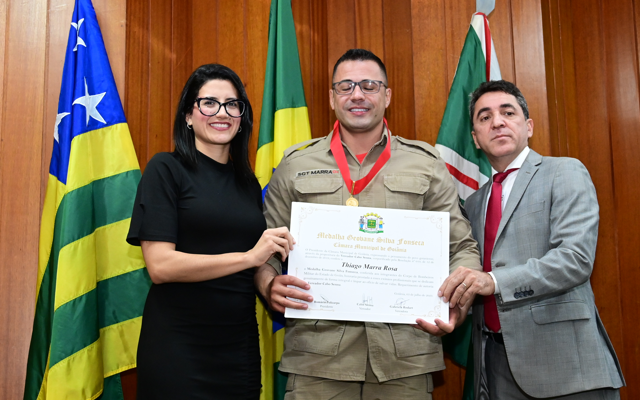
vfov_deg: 24.0
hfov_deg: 37.5
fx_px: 942
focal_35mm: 54
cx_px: 325
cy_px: 195
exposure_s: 1/125
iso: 4000
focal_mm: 35
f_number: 4.5
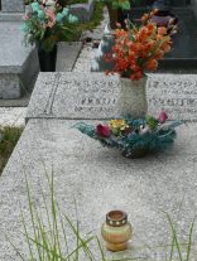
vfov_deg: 23.8
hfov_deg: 18.3
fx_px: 613
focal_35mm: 81
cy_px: 200
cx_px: 110
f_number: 4.5
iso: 100
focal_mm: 7.4
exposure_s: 1/200
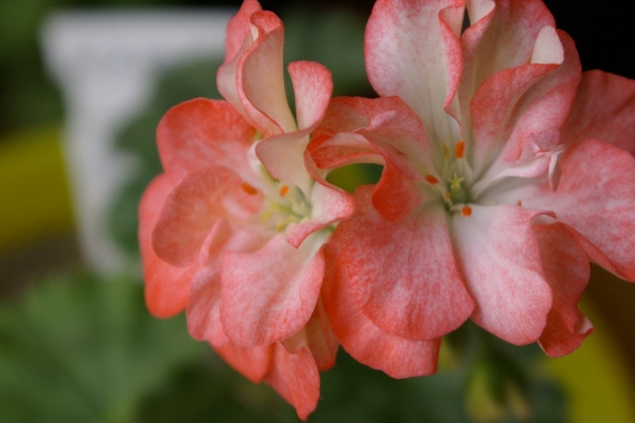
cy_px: 186
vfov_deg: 11.8
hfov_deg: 17.7
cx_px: 422
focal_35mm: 116
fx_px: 2039
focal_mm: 55
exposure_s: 1/125
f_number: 8
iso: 400
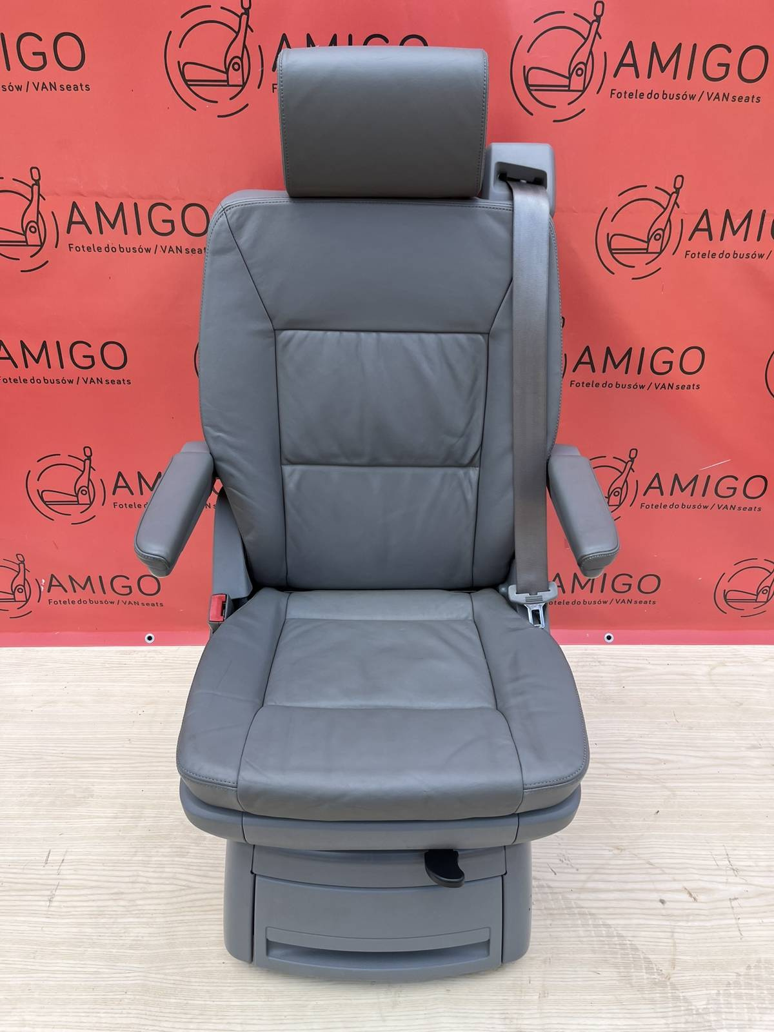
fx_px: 775
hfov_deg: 53.1
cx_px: 387
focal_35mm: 26
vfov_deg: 67.3
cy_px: 516
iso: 50
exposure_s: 1/878
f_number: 1.6
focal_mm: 5.1
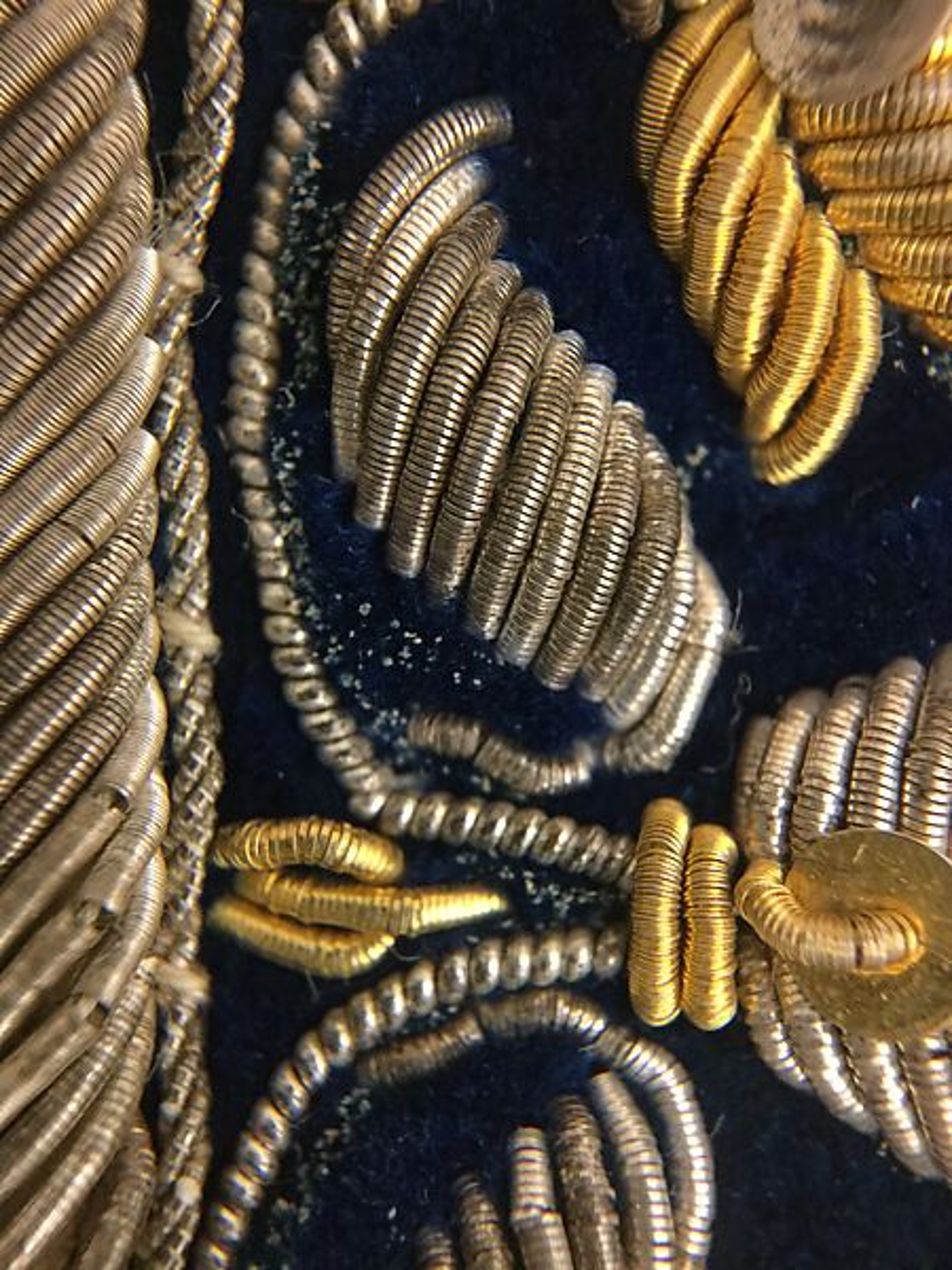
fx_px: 1137
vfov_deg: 58.4
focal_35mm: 31
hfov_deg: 45.4
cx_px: 476
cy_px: 635
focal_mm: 3.3
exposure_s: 1/30
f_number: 2.4
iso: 200
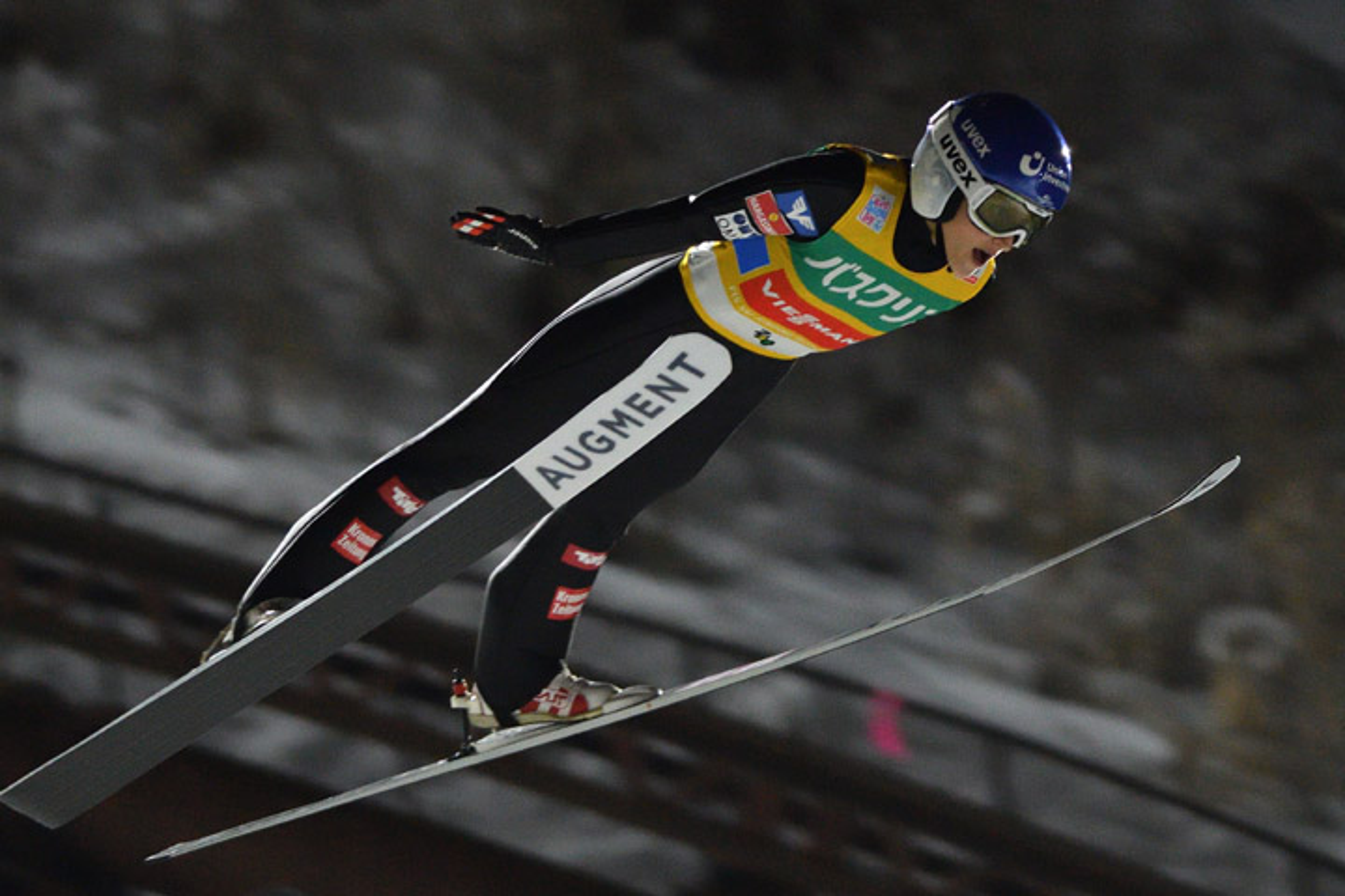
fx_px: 16811
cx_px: 672
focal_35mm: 450
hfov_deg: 4.6
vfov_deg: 3.1
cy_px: 448
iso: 3200
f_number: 4
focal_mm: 300
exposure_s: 1/400
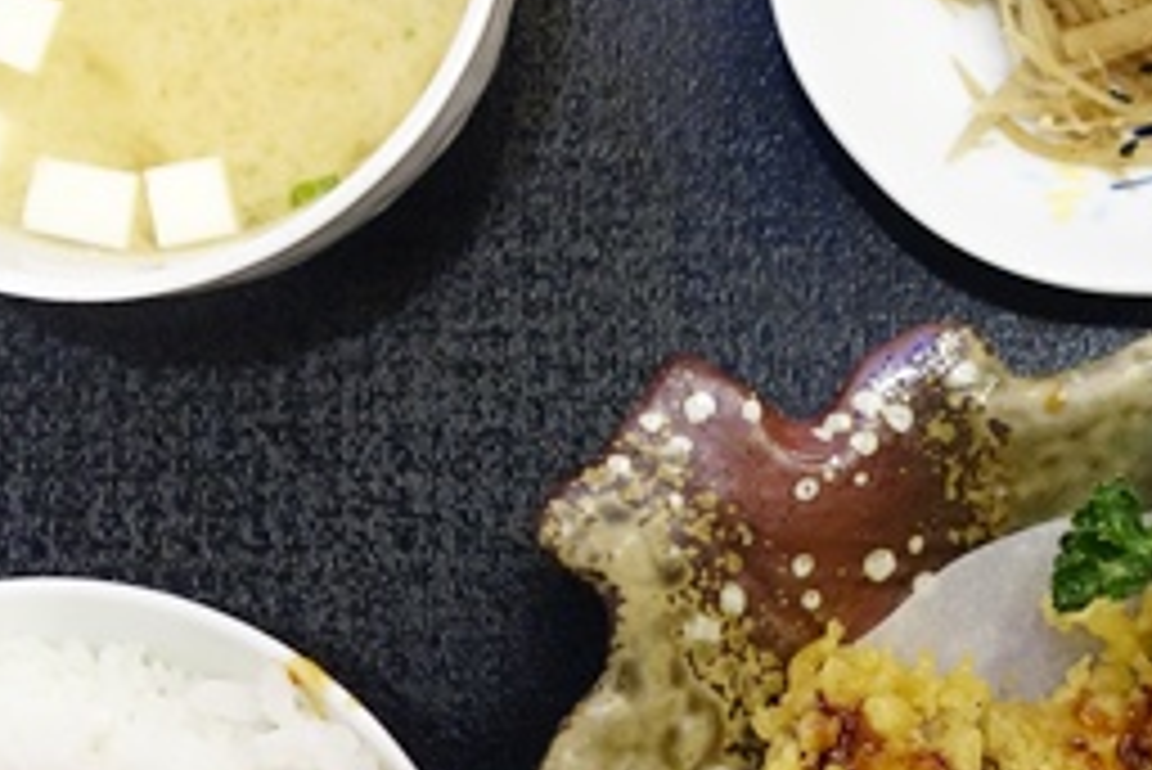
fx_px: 2273
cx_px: 986
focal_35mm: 71
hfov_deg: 27.6
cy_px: 525
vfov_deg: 19.1
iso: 1000
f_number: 2.8
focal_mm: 10.4
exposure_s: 1/30
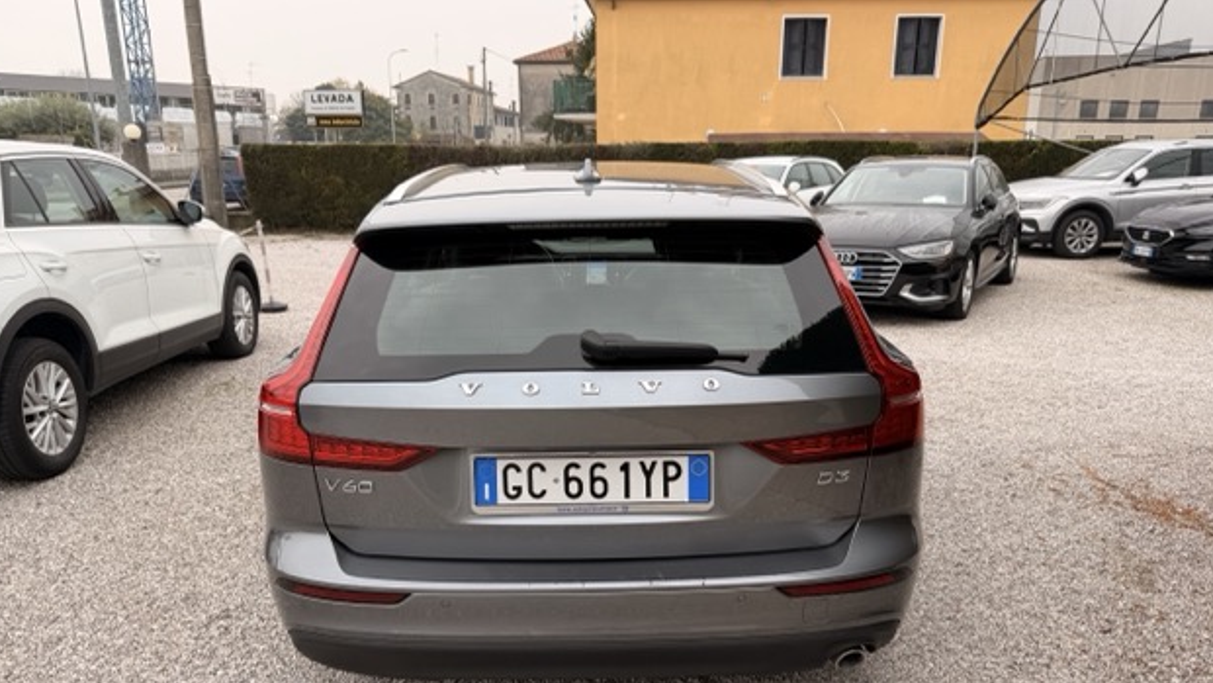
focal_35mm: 27
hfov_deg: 69.8
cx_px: 599
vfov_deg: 42.7
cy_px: 405
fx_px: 869
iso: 80
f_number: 1.78
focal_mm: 6.76
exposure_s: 1/702
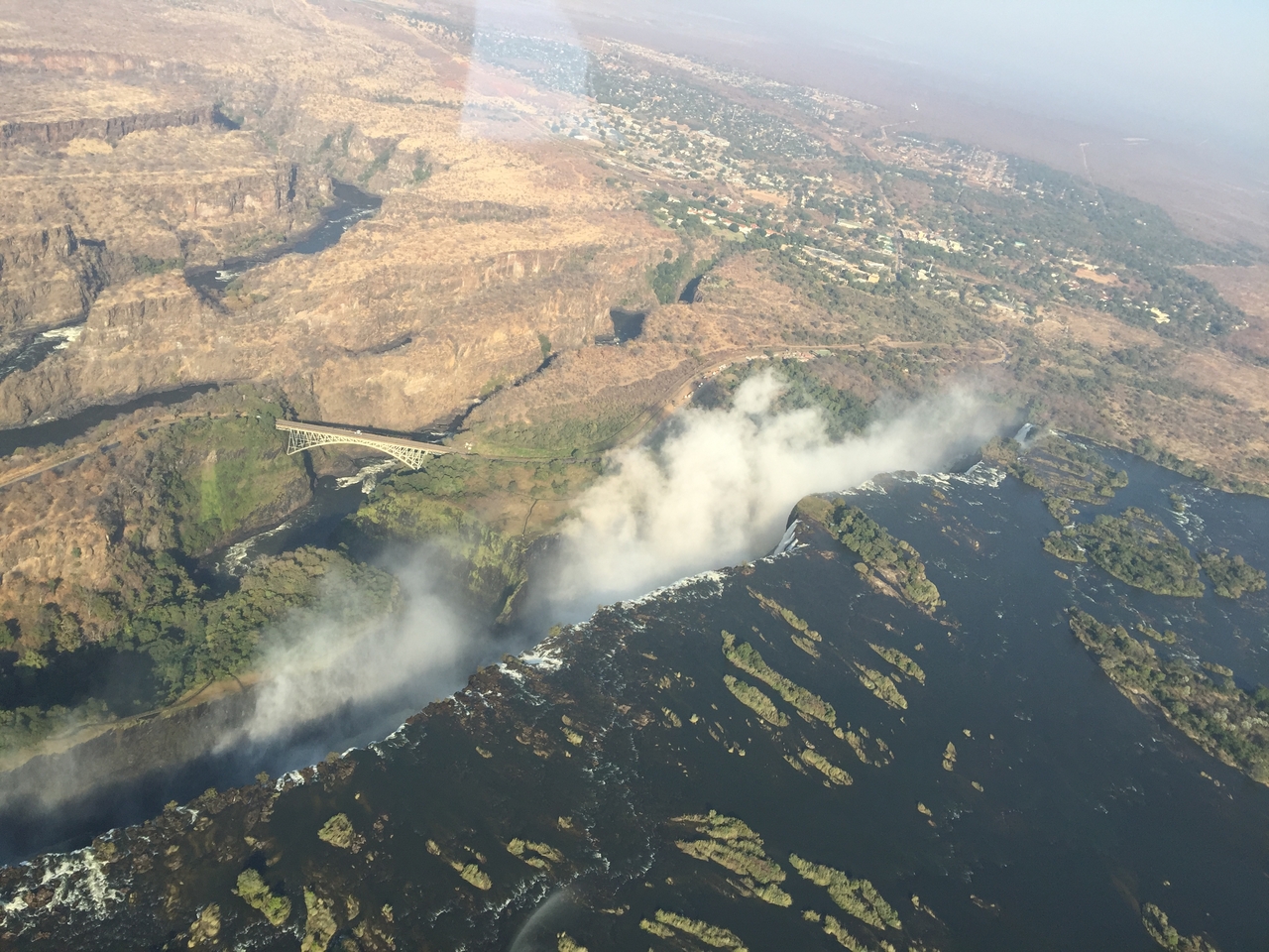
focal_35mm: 29
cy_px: 476
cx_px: 634
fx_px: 1063
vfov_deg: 48.2
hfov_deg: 61.7
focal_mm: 4.15
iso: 32
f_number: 2.2
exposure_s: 1/879
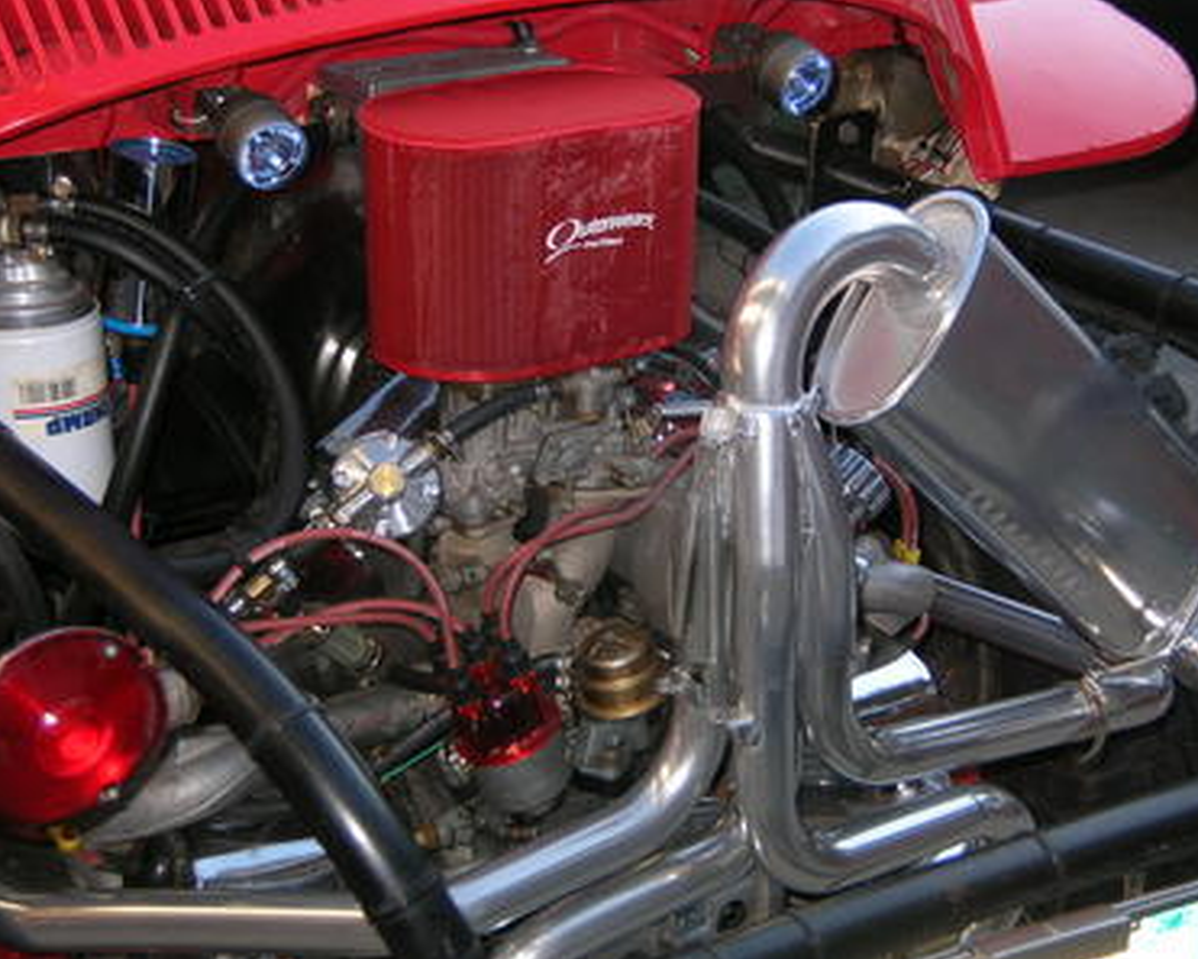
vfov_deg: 18.7
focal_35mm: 82
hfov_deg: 23.3
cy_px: 481
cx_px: 639
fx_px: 2908
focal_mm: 12.8
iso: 50
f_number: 3.3
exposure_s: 1/120
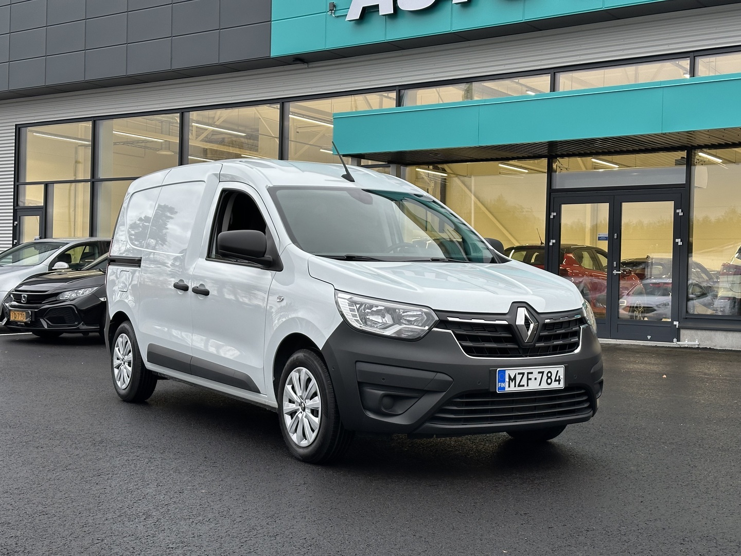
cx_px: 370
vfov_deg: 30.3
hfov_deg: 39.7
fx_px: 1028
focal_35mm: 48
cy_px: 278
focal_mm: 6.86
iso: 80
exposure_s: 1/116
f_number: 1.78
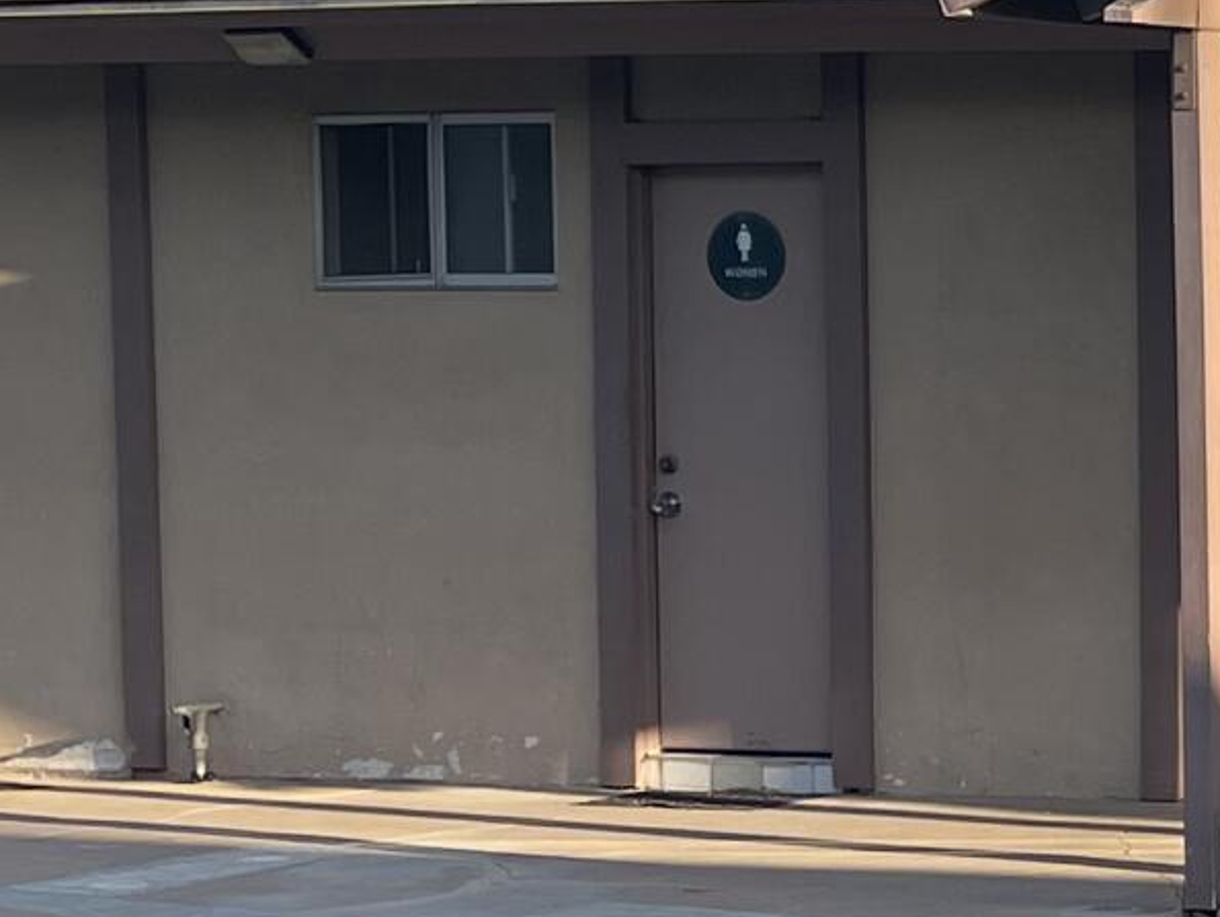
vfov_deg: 11.3
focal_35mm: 131
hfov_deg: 13.5
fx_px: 4620
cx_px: 2206
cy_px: 529
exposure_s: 1/1618
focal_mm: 5.1
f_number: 1.6
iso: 50
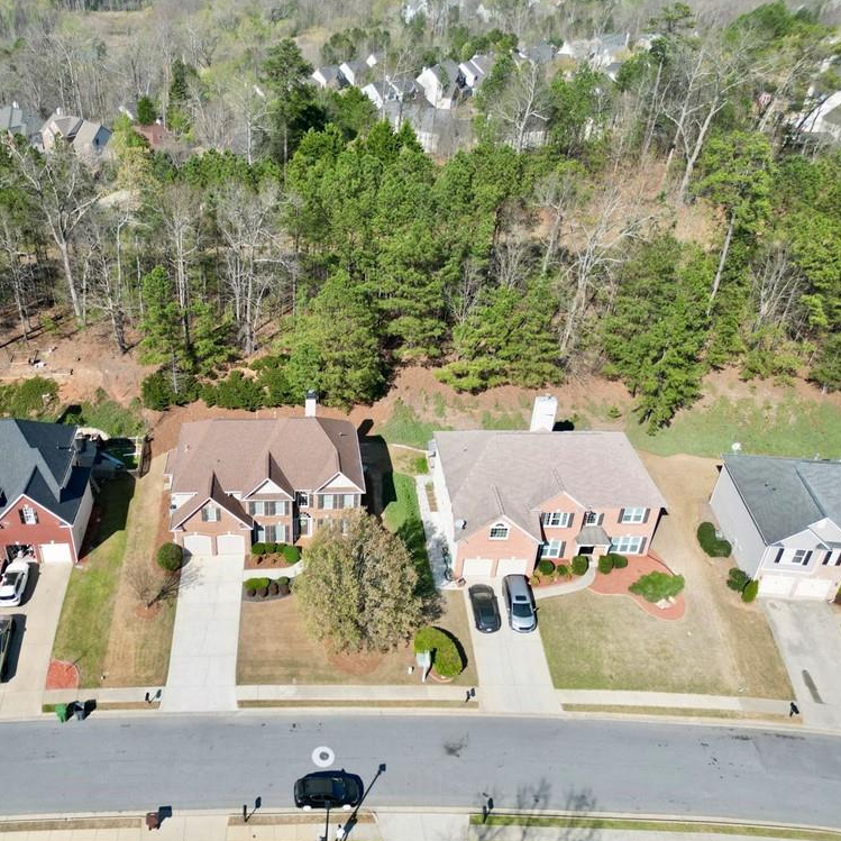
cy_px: 423
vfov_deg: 55.6
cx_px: 307
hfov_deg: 54.9
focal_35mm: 29
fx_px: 797
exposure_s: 1/2500
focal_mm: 6.72
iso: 140
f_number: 1.7
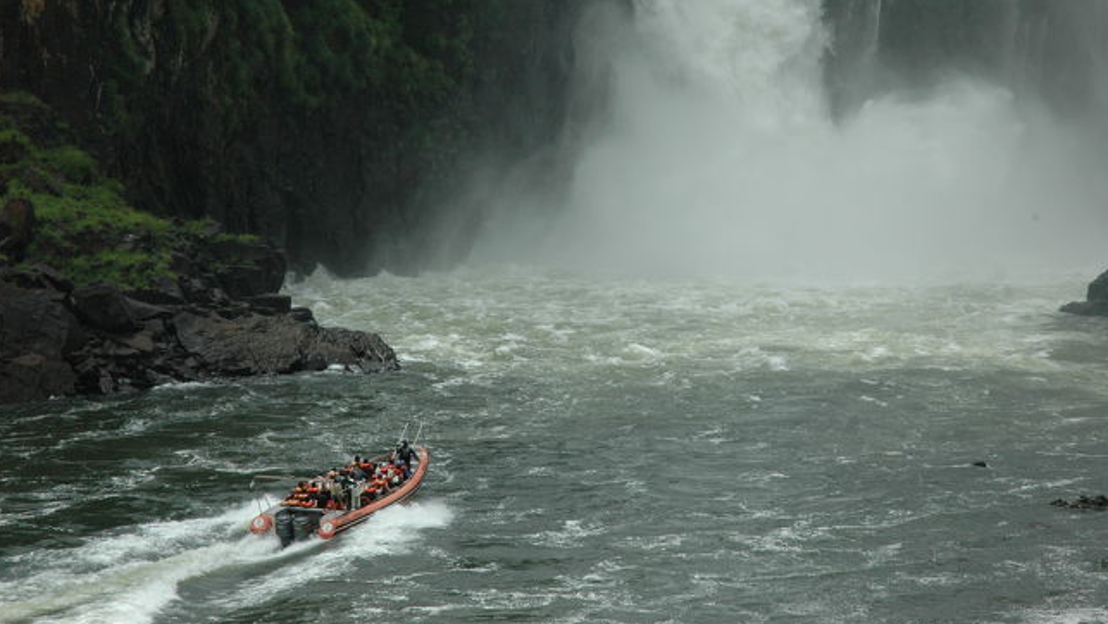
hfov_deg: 19.3
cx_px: 551
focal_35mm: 111
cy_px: 288
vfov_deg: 10.9
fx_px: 3262
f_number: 13
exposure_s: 1/640
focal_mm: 70
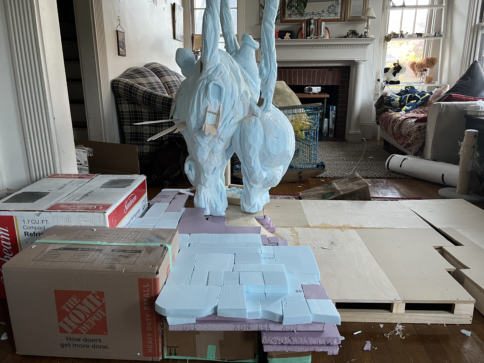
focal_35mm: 26
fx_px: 364
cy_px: 182
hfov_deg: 67.3
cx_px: 242
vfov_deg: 53.1
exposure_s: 1/60
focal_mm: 5.7
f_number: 1.5
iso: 200
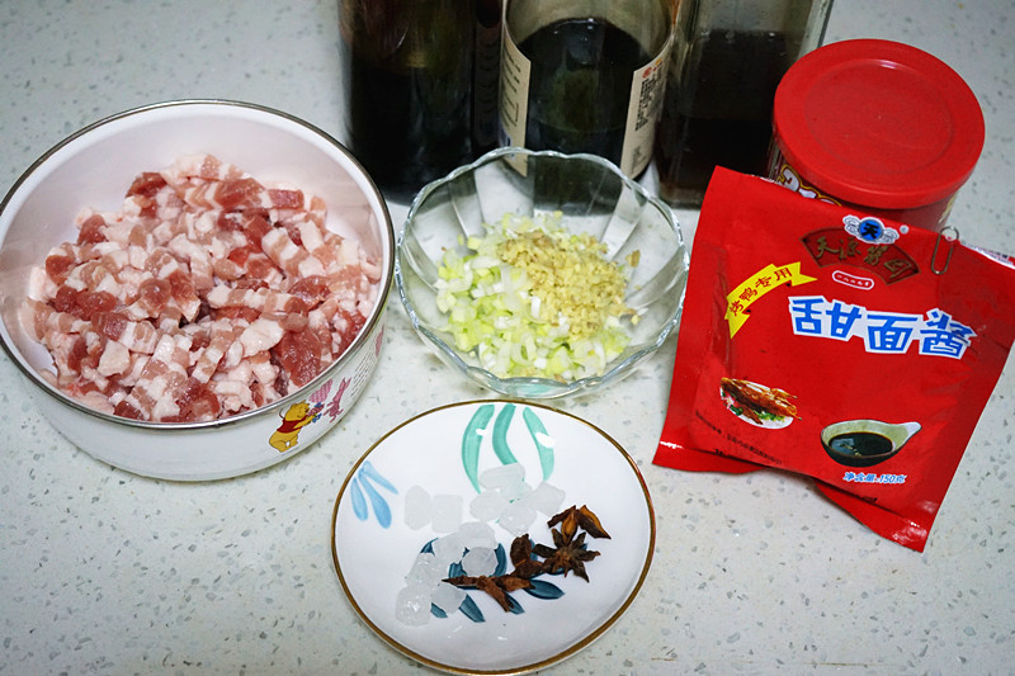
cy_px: 338
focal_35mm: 55
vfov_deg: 24.6
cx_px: 508
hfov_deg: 36.3
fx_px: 1550
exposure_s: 1/50
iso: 6400
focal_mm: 55
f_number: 5
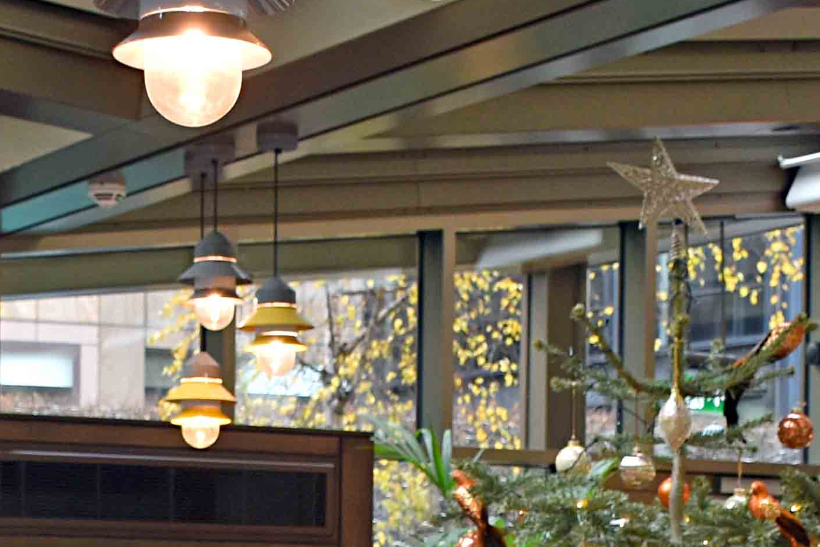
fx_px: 2916
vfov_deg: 10.3
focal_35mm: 128
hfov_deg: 16.0
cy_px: 879
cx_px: 251
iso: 400
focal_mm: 20
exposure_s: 1/60
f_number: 4
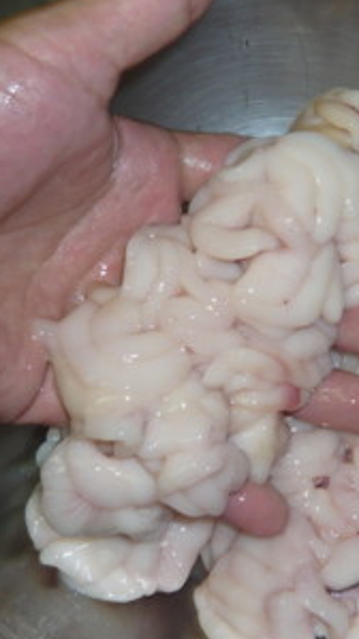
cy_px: 345
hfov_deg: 24.8
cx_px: 310
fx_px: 796
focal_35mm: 47
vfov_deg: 43.7
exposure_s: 1/30
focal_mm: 4.6
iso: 100
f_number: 2.8
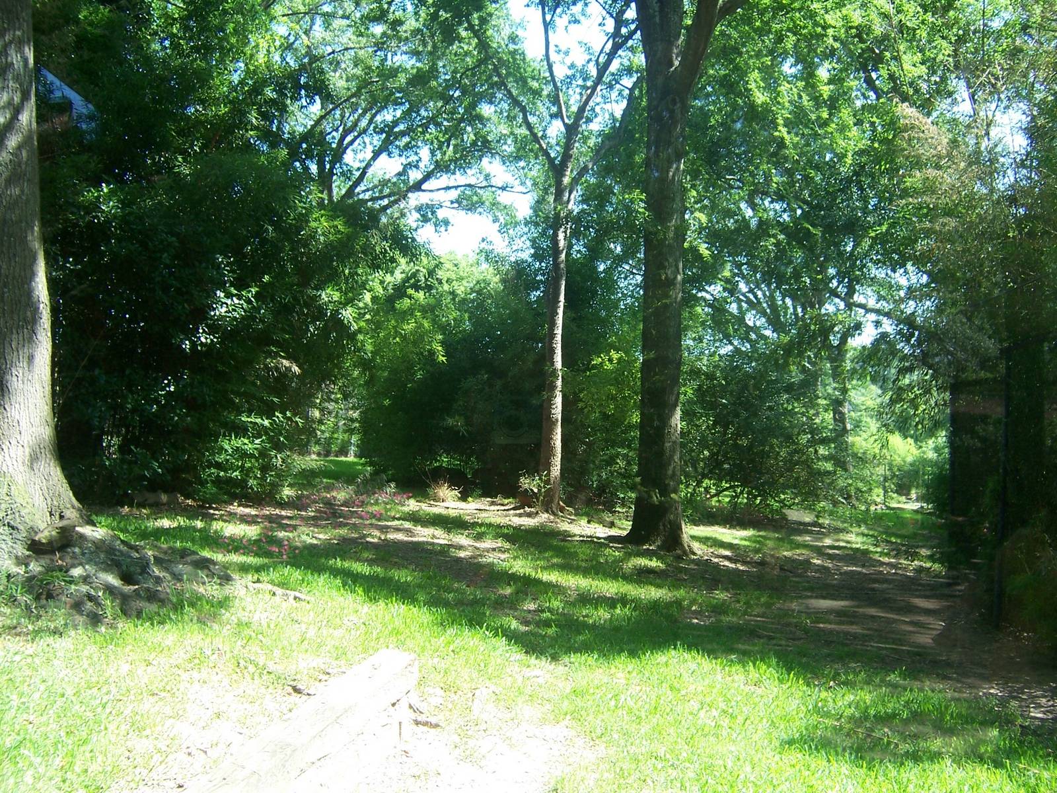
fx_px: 1008
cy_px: 396
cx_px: 528
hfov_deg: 55.4
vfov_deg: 42.9
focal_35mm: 33
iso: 80
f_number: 3.4
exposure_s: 1/90
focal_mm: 5.5
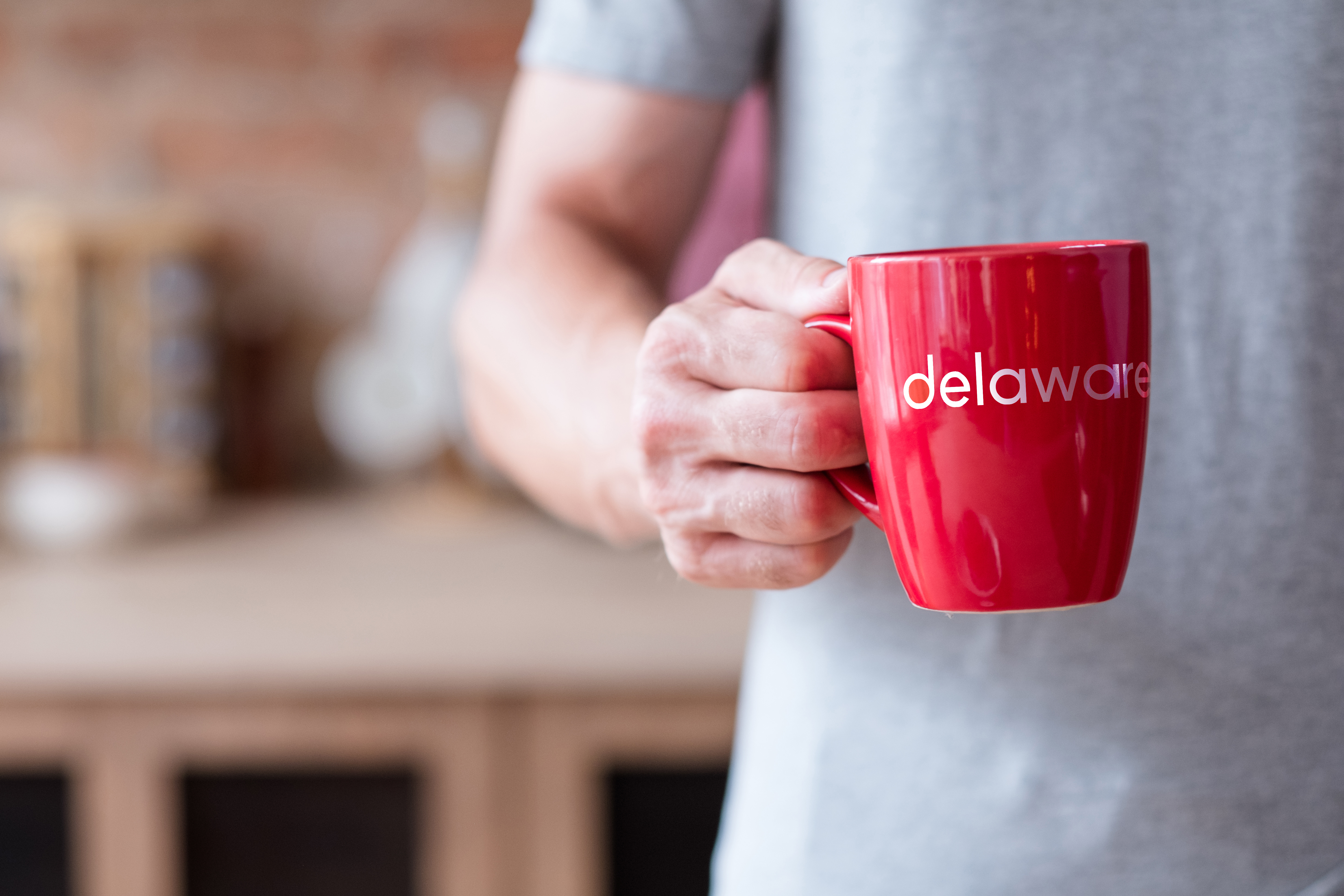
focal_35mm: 84
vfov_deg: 16.3
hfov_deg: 24.2
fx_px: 3136
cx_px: 672
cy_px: 448
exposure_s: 1/250
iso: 400
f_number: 2
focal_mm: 56
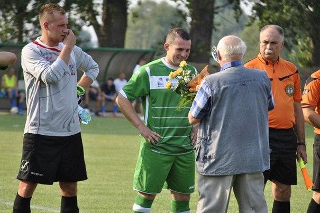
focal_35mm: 234
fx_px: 2075
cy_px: 109
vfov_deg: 5.9
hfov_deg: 8.8
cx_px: 155
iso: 320
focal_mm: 145
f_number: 5
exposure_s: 1/500
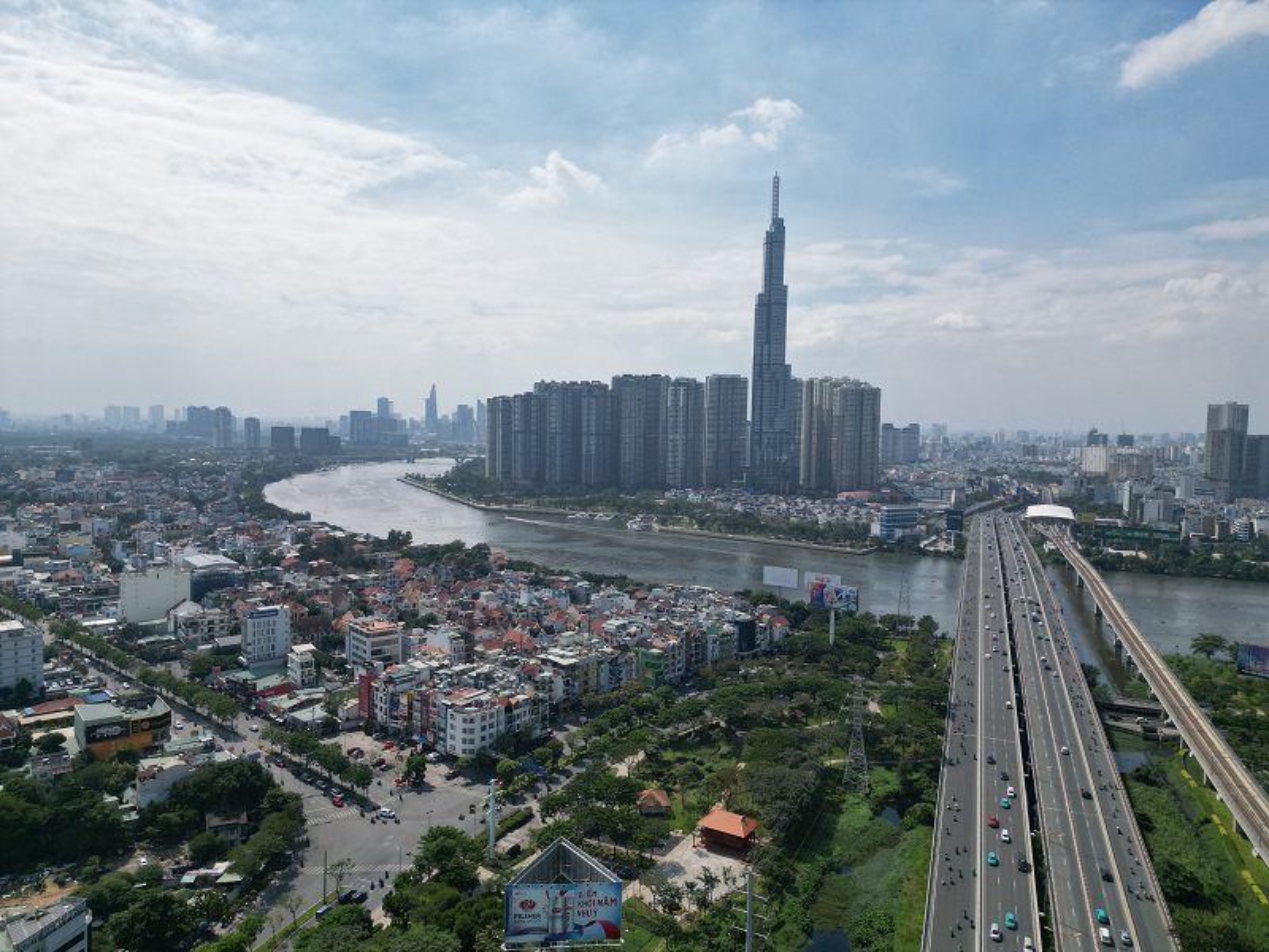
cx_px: 634
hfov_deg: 71.6
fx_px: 880
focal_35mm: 24
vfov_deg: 56.8
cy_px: 476
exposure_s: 1/8000
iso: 150
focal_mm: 6.72
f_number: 1.7
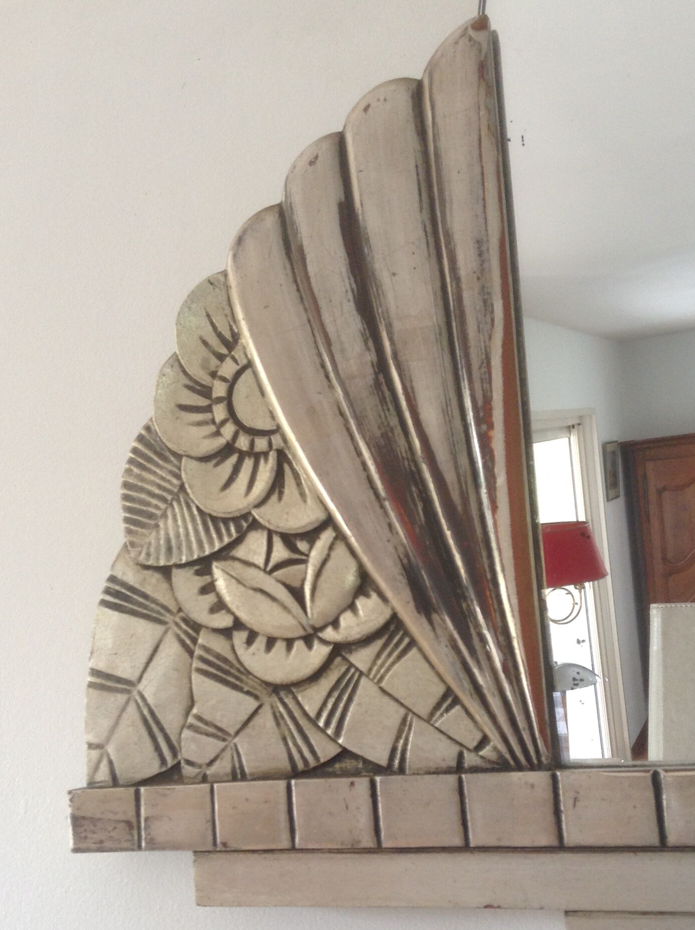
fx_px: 1234
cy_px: 576
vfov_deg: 41.0
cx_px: 337
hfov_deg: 31.4
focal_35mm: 46
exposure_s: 1/40
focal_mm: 3.3
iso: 32
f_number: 2.4
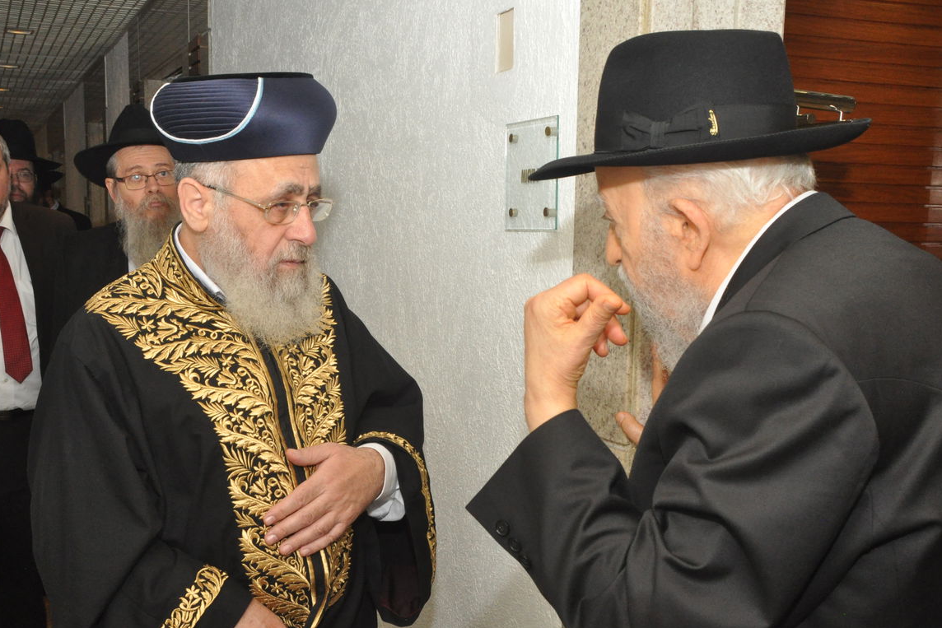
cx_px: 435
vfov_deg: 30.5
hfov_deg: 44.5
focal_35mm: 44
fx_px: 1151
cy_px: 362
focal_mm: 24
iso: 1250
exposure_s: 1/60
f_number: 11
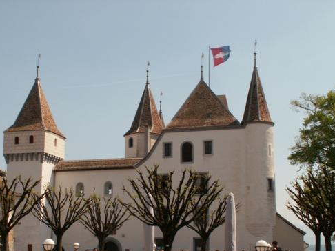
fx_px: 561
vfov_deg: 25.1
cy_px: 165
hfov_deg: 33.1
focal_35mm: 58
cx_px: 134
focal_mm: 7.29
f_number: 8
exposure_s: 1/200
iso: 50
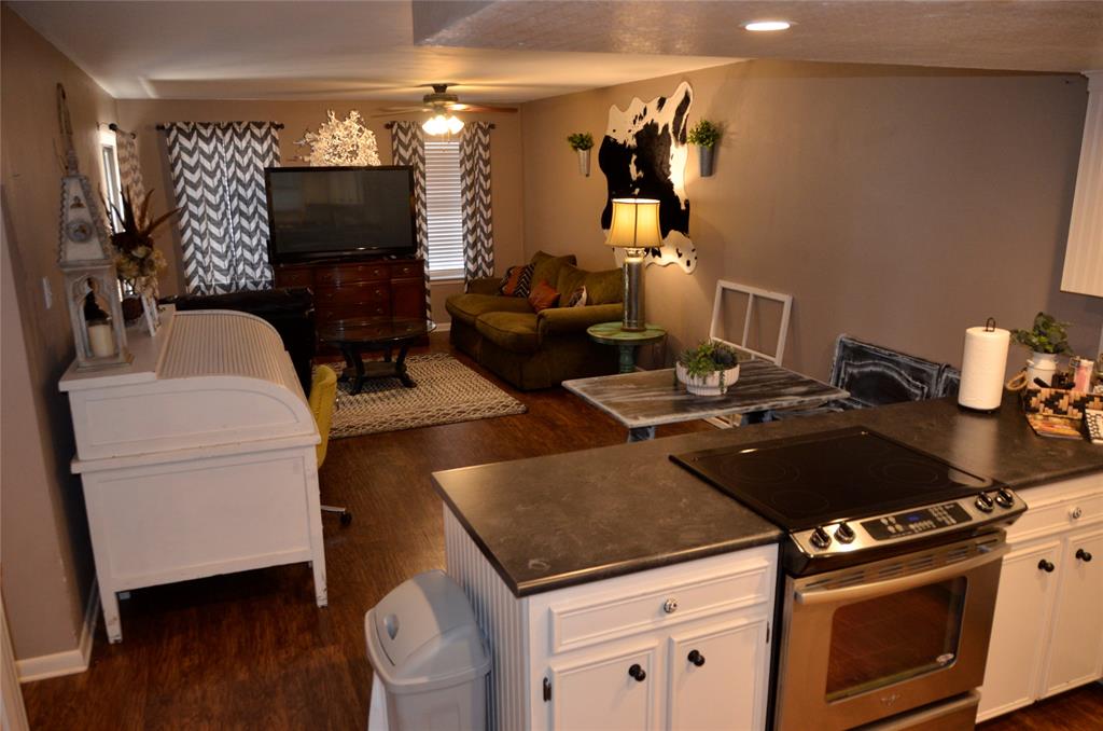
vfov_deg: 47.7
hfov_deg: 67.5
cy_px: 366
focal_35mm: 27
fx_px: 825
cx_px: 552
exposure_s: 1/60
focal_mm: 18
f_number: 3.5
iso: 800
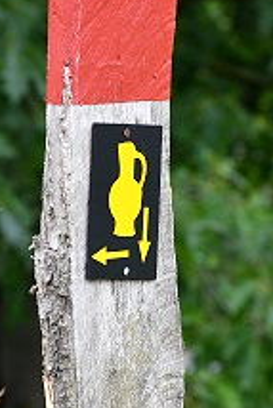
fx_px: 4940
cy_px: 226
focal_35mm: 435
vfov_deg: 4.7
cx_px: 129
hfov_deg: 3.2
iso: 200
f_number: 8
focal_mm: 140
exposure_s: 1/200
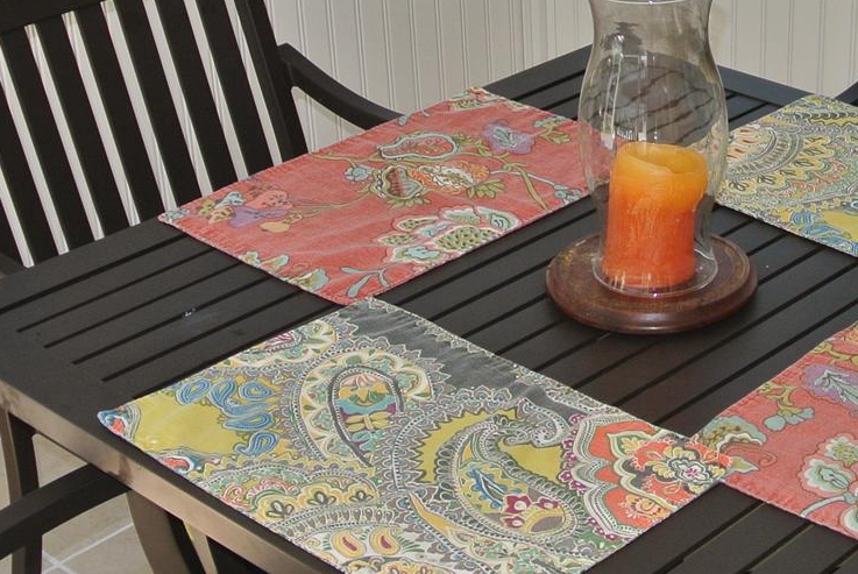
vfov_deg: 18.2
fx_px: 1789
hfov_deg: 26.5
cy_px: 290
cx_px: 685
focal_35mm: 75
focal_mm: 10
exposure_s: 1/60
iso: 100
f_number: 3.5
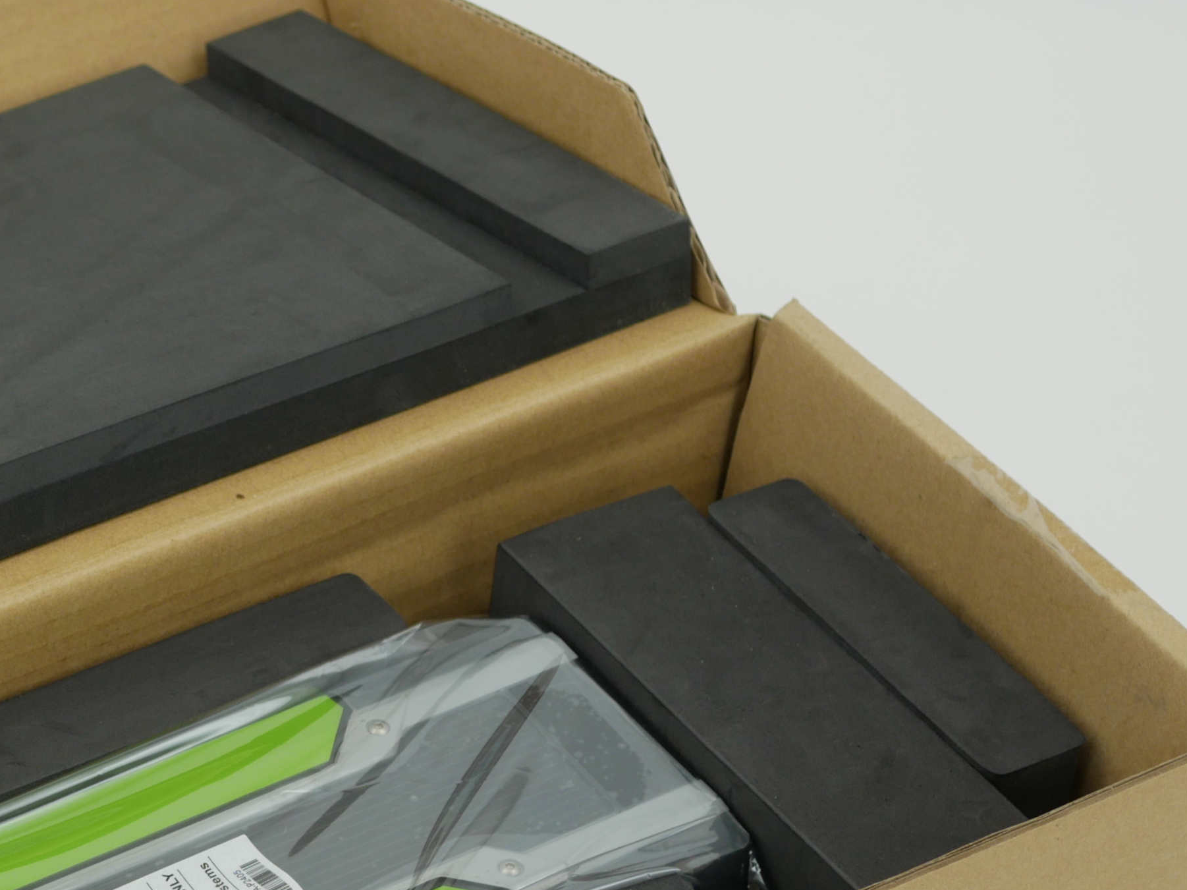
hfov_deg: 12.8
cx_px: 20
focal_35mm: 153
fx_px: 5246
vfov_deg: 9.7
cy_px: 586
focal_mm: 30
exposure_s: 1/125
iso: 200
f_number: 3.5
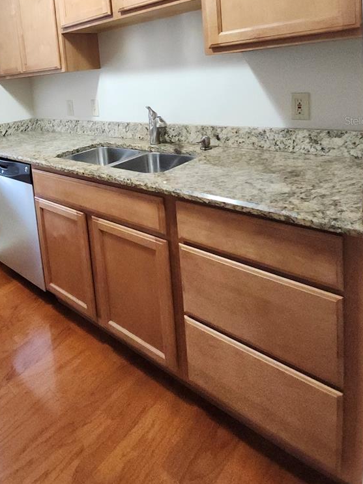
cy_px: 121
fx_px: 294
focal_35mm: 21
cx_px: 98
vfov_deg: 73.4
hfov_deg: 60.5
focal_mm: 1.74
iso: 500
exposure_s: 1/30
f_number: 2.2
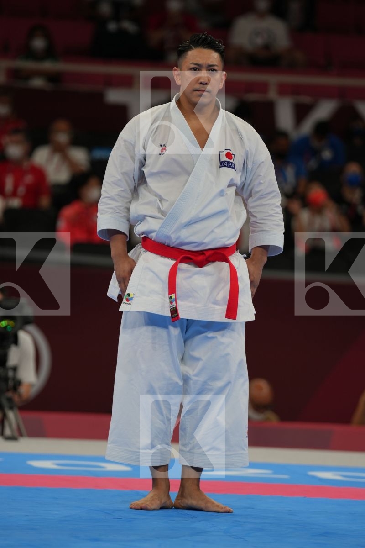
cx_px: 182
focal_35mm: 261
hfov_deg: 5.3
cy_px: 274
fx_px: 3969
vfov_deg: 7.9
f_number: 2.8
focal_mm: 174
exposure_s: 1/500
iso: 200
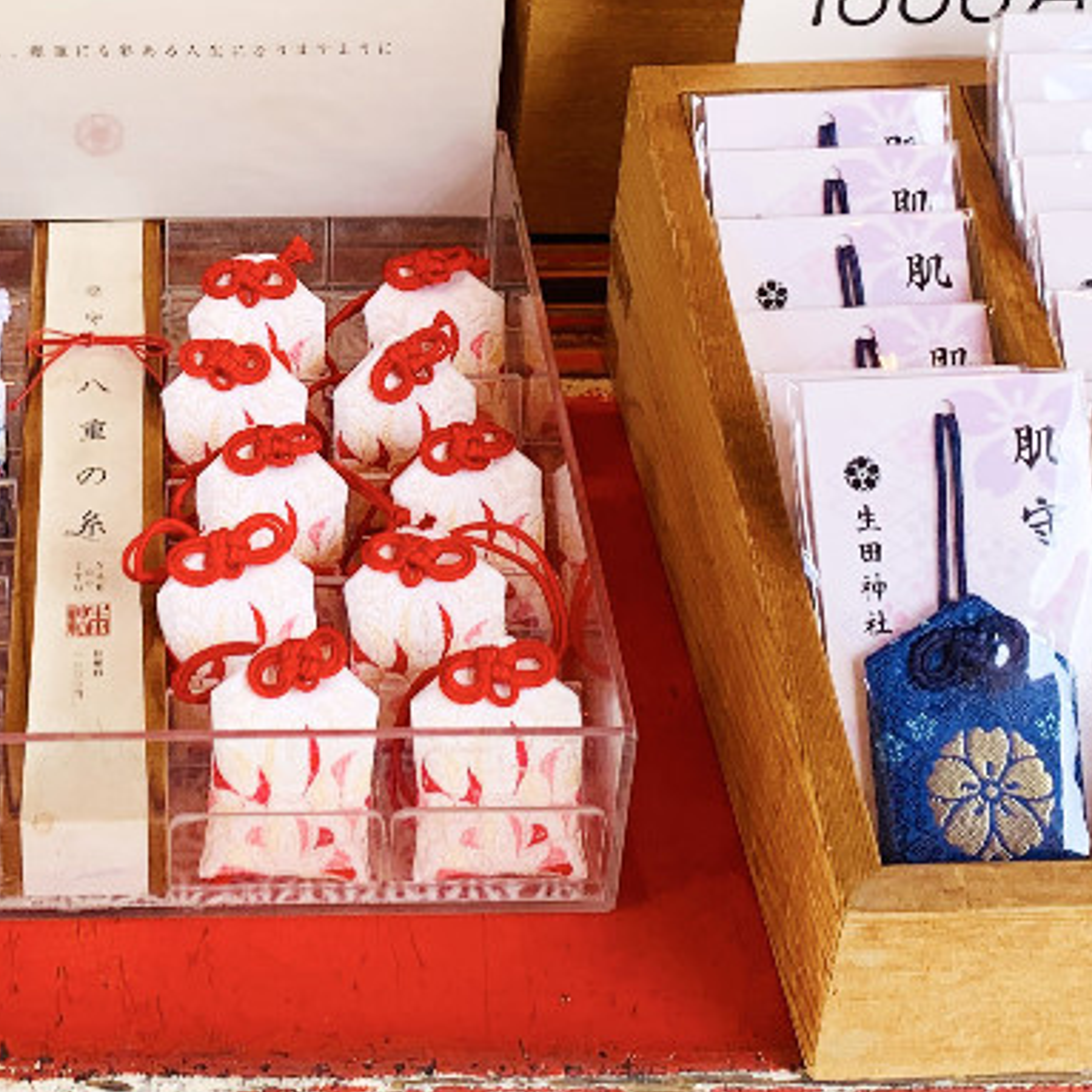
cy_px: 220
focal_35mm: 72
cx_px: 182
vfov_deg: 23.6
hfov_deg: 23.6
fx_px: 2570
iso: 25
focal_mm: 4.25
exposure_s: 1/265
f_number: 1.8
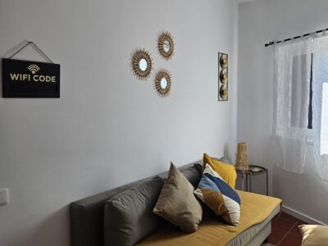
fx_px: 218
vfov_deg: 58.9
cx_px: 164
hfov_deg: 73.9
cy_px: 123
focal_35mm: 23
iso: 50
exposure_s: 1/180
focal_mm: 5.4
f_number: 1.8
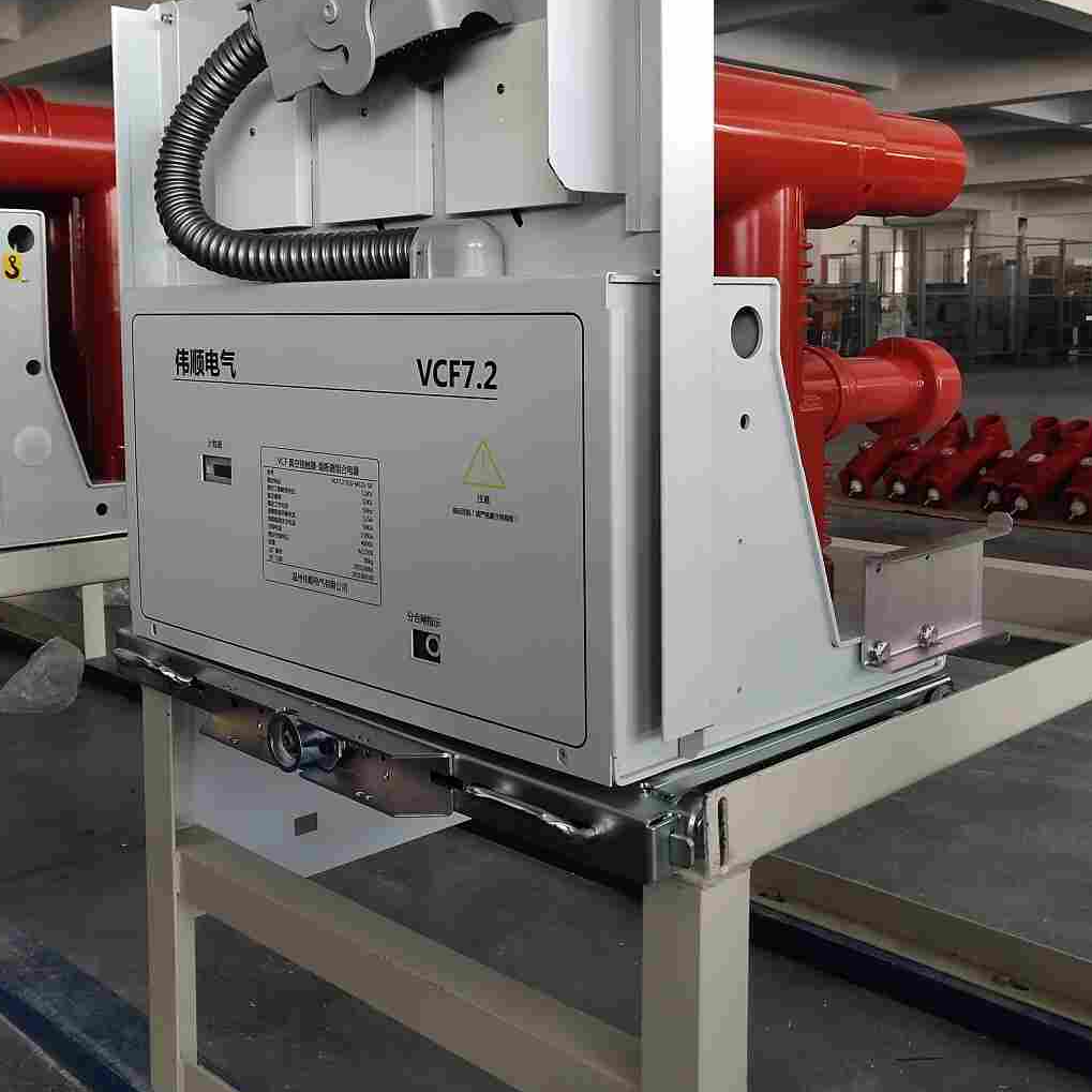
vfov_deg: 38.1
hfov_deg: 38.3
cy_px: 413
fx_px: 1570
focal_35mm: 44
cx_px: 568
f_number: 1.8
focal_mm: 4.35
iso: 131
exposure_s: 1/100
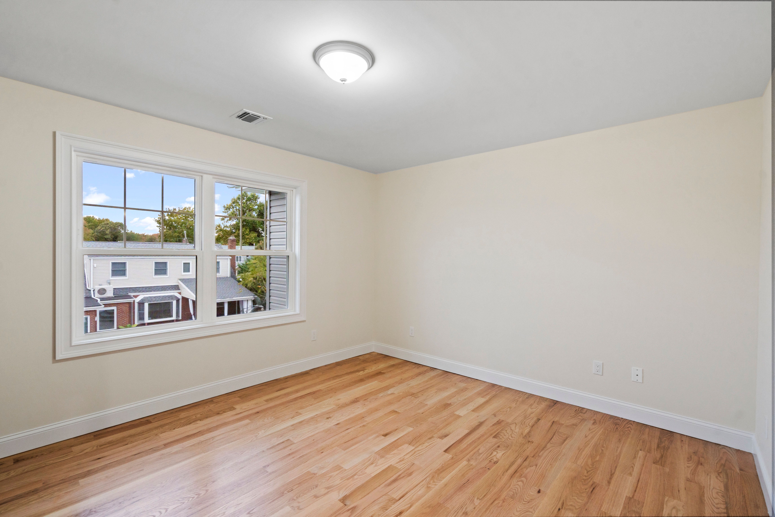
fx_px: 344
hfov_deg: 96.7
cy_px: 258
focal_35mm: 16
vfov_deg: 73.7
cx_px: 388
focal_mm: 16
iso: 640
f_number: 6.3
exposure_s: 1/80
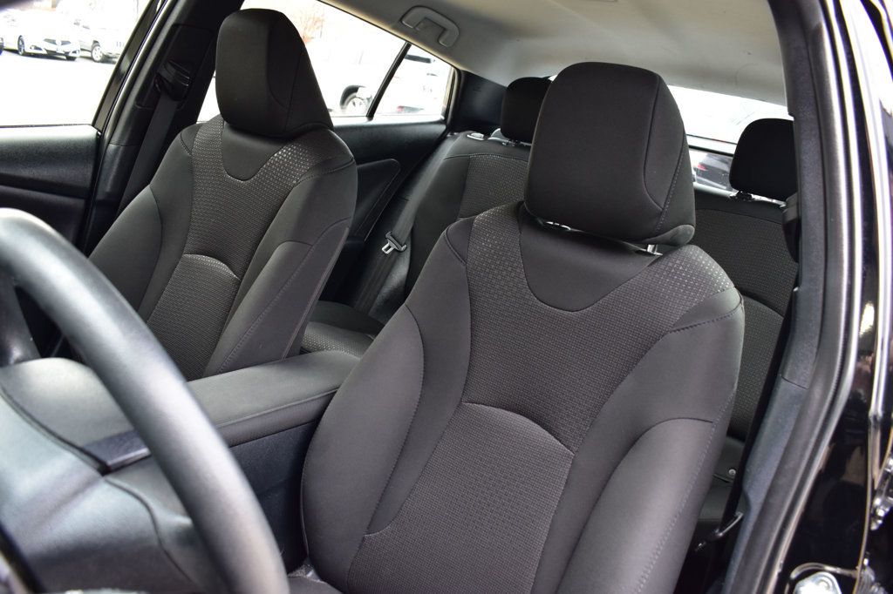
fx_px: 744
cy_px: 297
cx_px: 446
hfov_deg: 61.9
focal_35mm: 30
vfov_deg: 43.6
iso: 720
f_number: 6.3
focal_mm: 20
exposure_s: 1/15
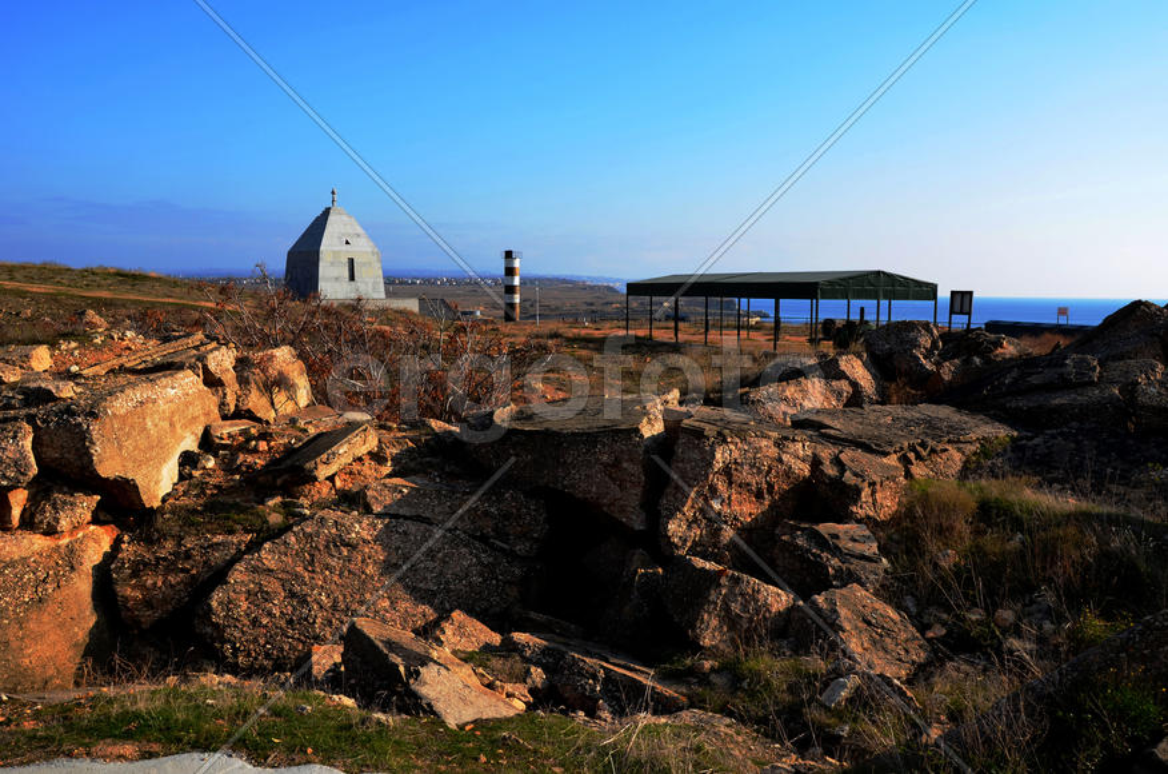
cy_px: 387
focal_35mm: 32
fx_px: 1020
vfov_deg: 41.5
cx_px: 584
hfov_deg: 59.6
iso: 110
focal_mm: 21
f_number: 11
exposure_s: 1/125
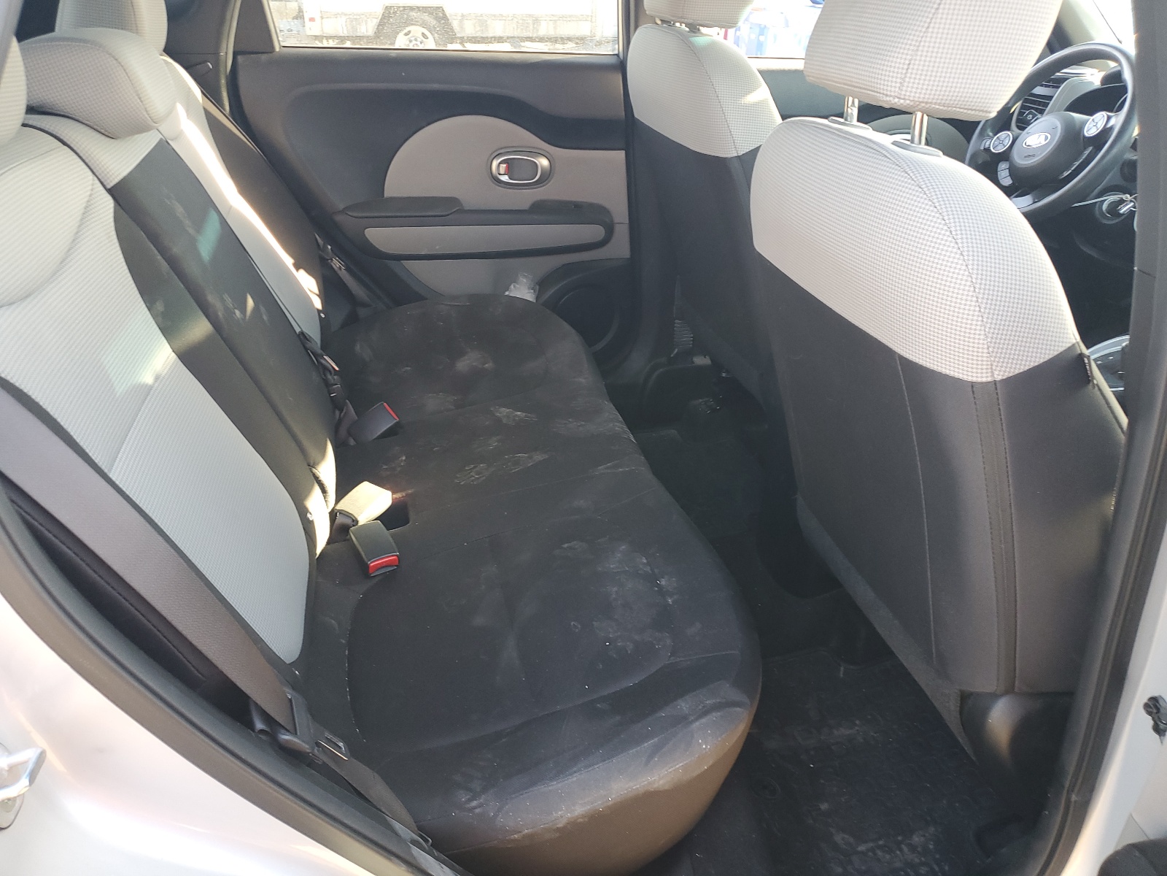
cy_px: 438
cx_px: 584
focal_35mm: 26
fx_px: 877
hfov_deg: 67.3
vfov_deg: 53.1
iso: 67
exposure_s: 1/60.2
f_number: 1.5
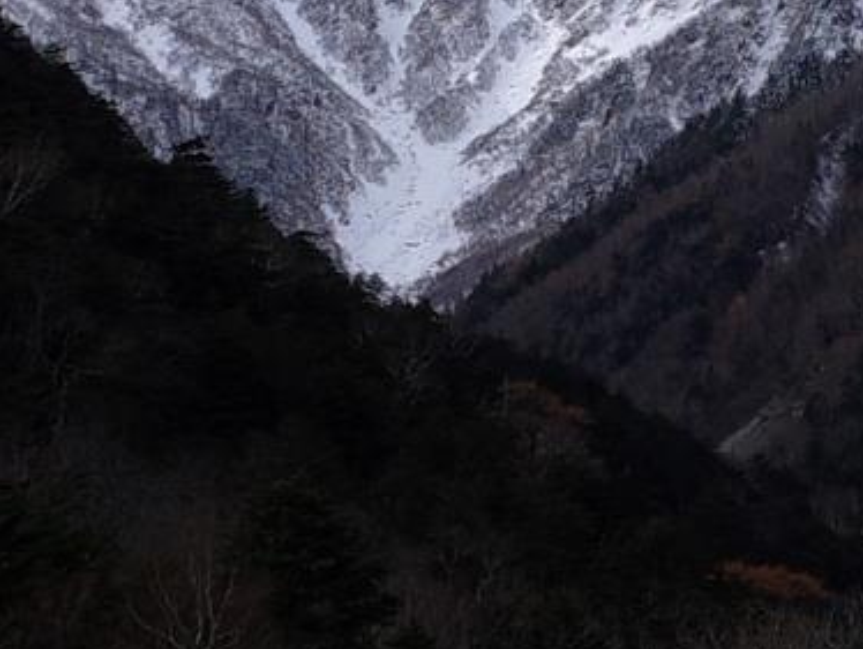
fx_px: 1771
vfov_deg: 19.8
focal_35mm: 71
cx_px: 879
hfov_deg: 25.9
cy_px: -65
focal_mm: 18
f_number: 7.1
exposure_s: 1/320
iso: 100
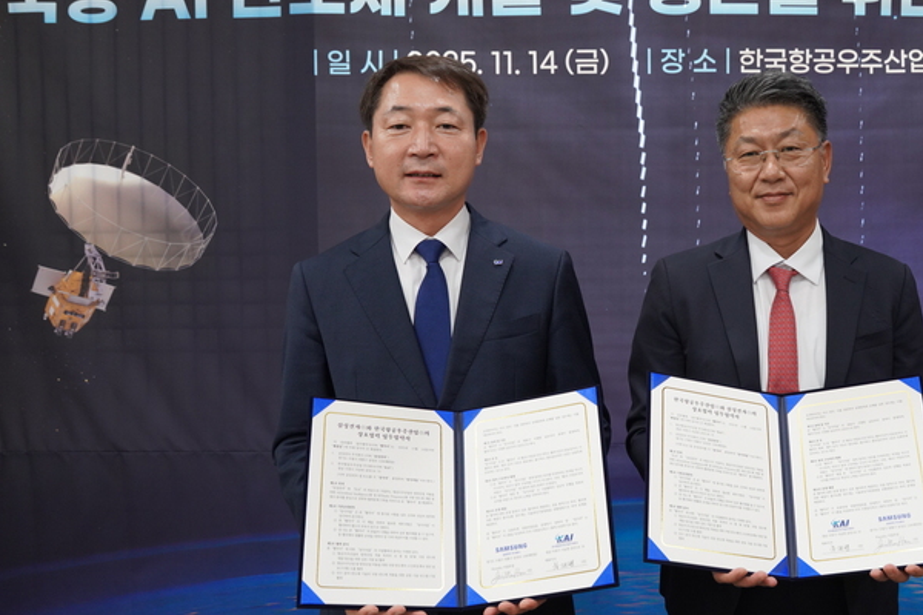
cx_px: 658
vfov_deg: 36.8
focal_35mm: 36
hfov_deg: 51.5
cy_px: 257
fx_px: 923
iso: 1000
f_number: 4
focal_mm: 24
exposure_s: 1/160
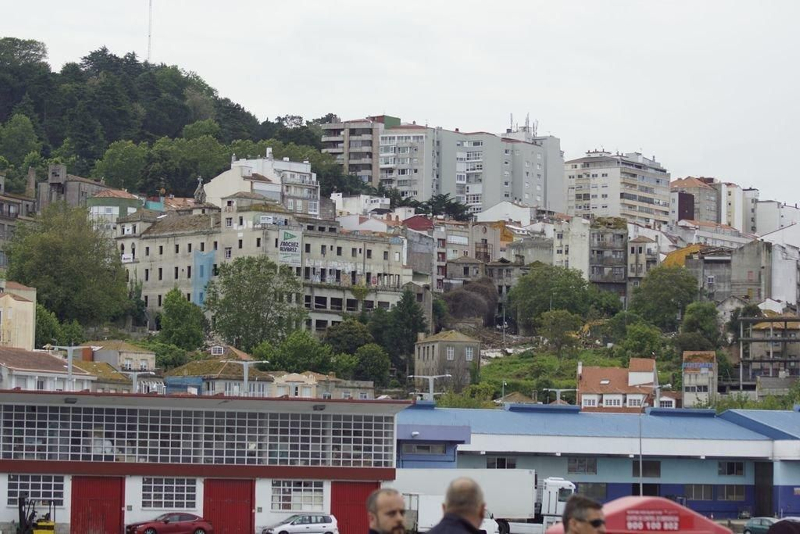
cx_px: 400
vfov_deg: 12.2
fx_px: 2500
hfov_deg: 18.2
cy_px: 267
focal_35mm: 112
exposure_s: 1/250
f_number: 6.3
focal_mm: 75
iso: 100
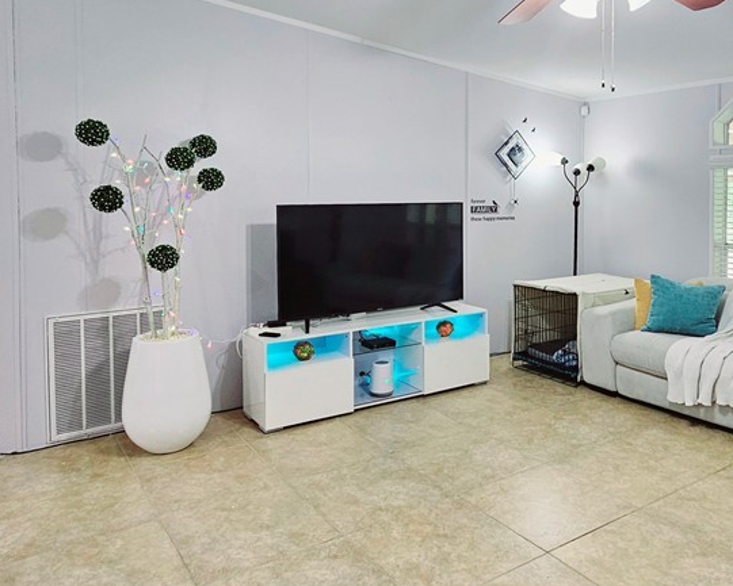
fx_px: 521
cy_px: 322
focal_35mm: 24
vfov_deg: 58.7
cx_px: 442
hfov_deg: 69.5
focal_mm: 2.2
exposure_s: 1/60.2
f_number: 2.2
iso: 200
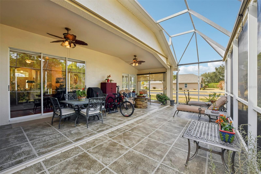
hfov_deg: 100.4
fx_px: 109
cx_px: 130
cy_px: 87
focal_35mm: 15
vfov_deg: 77.3
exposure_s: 1/160
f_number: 8
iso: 400
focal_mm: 15
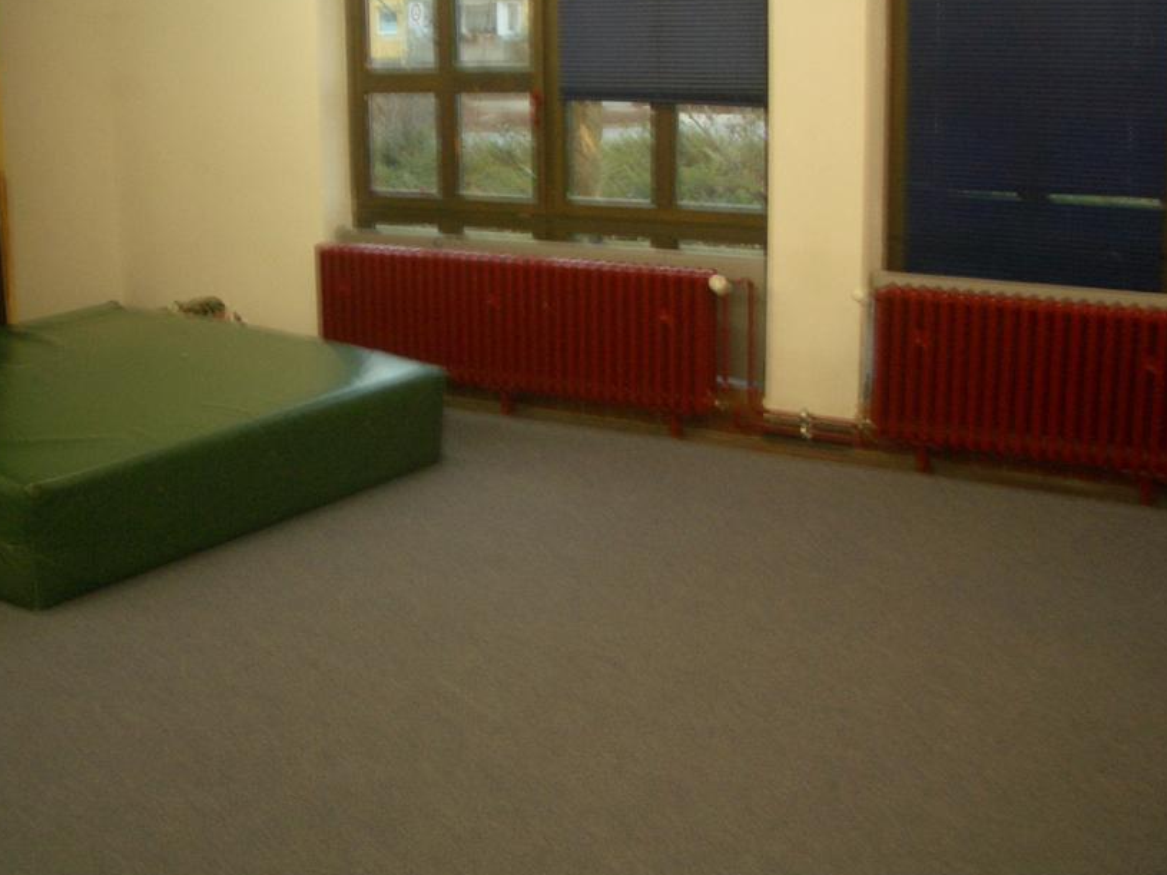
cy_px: 392
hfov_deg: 42.8
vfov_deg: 32.8
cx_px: 488
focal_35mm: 44
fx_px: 1483
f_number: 2.6
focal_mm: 5.8
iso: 100
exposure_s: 1/8
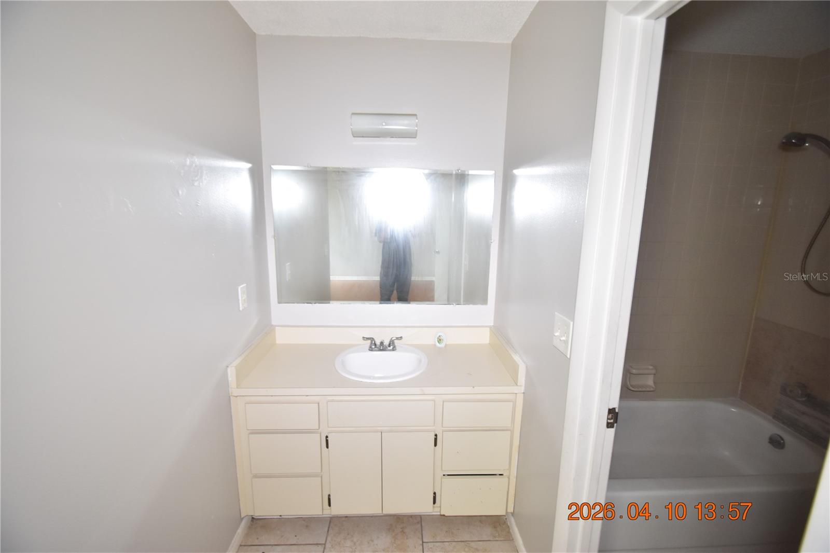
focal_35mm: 15
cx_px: 415
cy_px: 276
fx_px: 346
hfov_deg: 100.4
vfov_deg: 77.3
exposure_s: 1/15
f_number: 3.5
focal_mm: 10
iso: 800
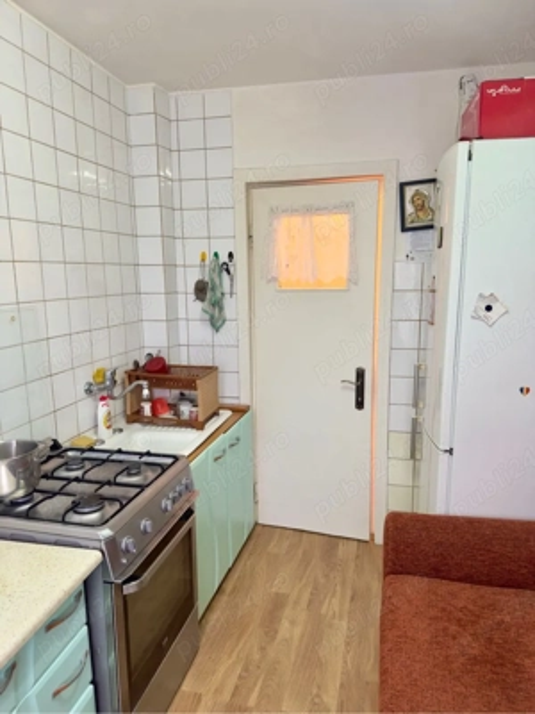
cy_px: 357
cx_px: 268
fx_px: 495
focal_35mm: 24
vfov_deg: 71.6
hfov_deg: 56.8
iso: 250
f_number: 1.78
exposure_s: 1/33
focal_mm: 6.86
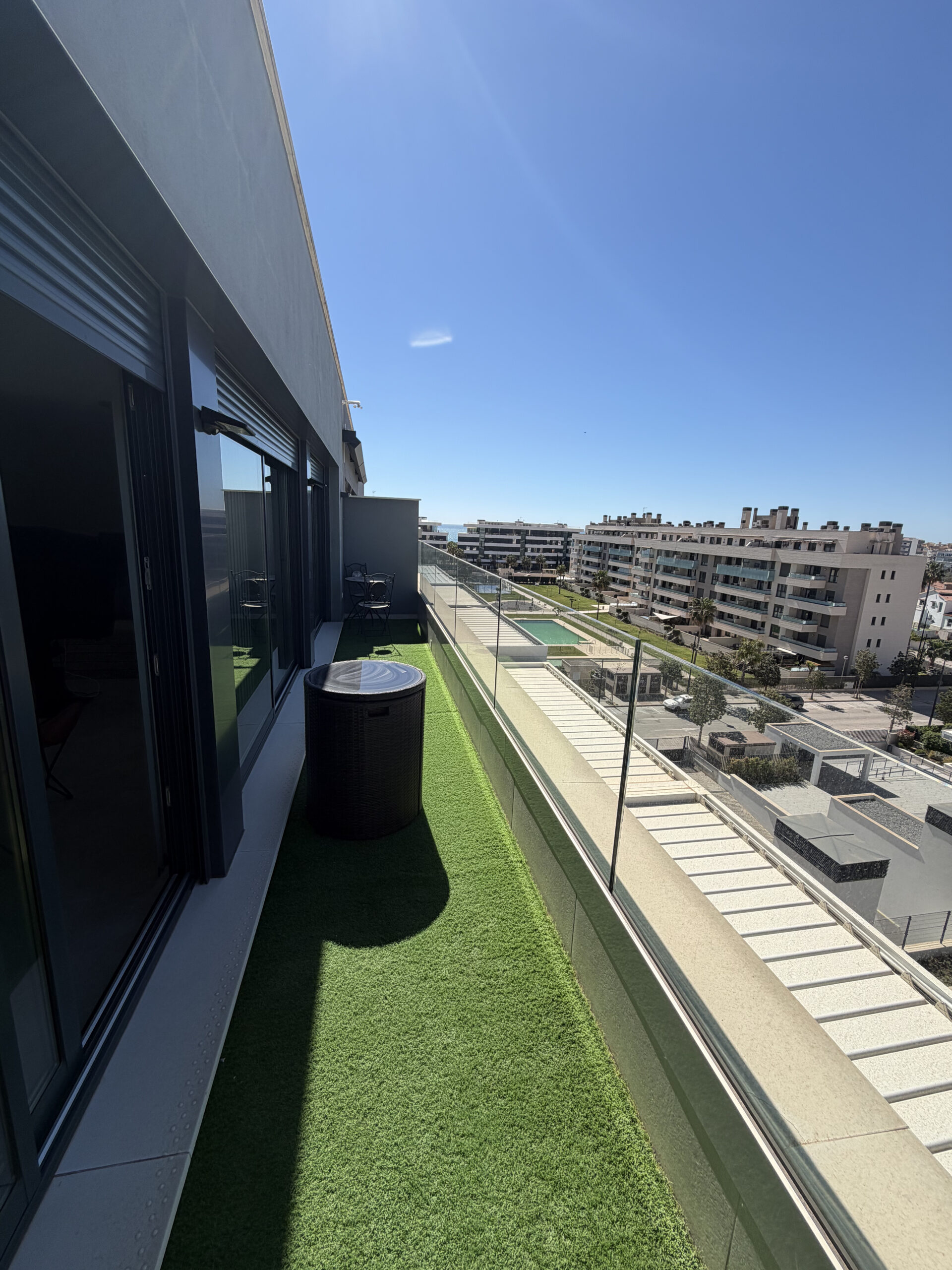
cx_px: 476
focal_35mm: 14
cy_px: 635
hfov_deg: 85.7
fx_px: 513
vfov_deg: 102.1
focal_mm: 2.22
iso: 20
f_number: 2.2
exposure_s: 1/1068
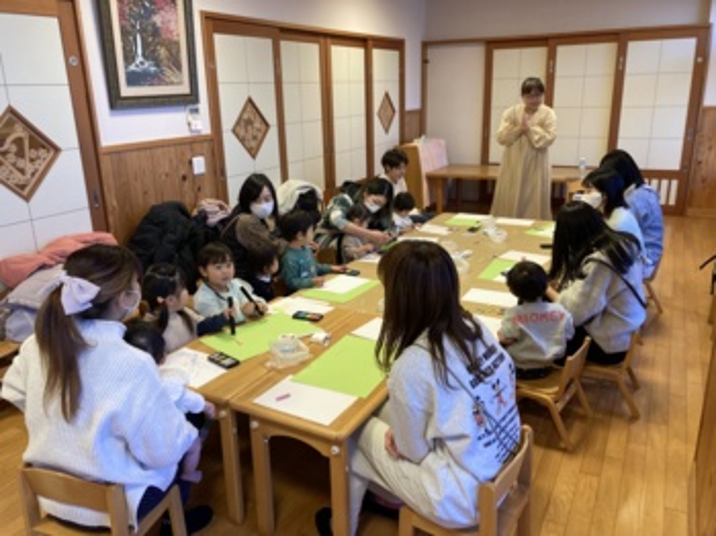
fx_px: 579
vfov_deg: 49.7
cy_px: 268
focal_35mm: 28
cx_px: 358
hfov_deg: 63.5
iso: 80
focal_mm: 3.99
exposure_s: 1/50
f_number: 1.8
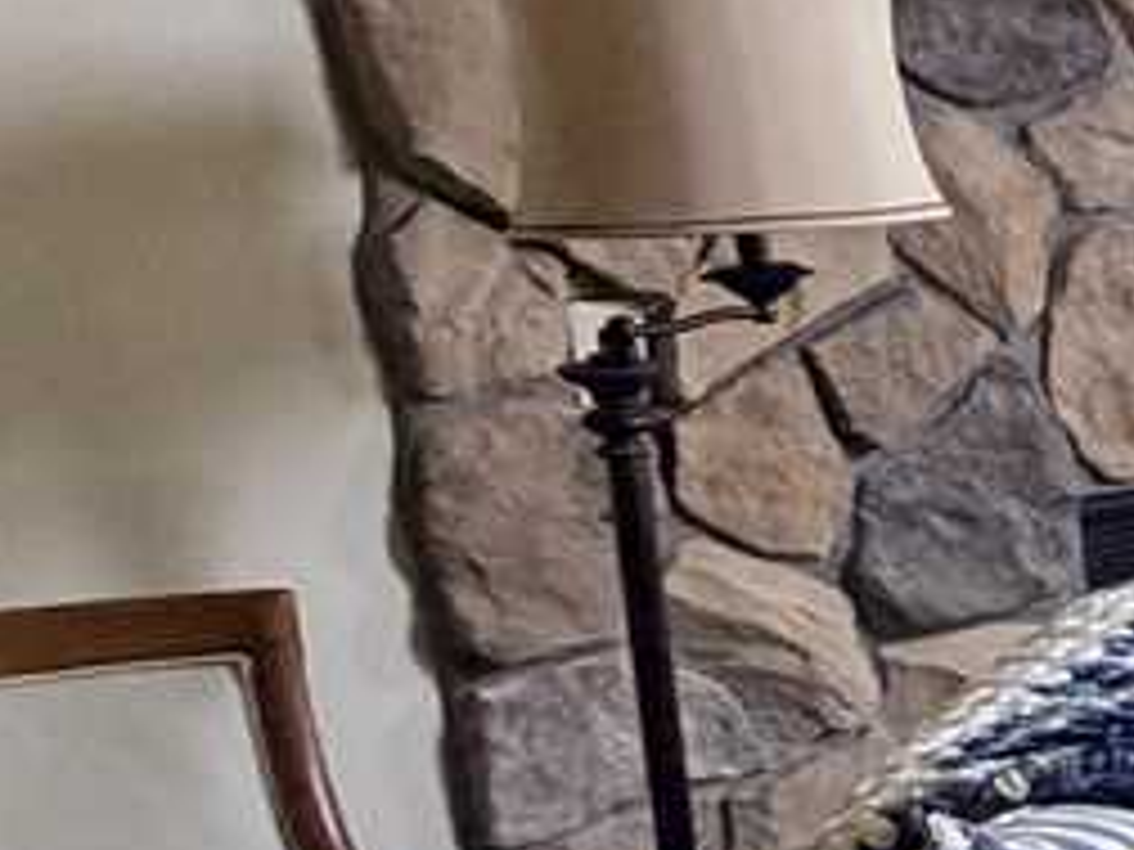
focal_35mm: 71
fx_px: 2326
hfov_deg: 16.1
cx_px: 2578
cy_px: 483
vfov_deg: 20.7
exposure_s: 1/60
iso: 320
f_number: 2.2
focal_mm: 2.22
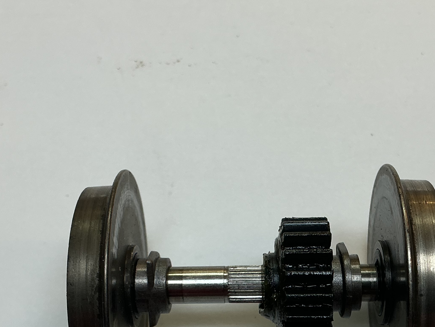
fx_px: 716
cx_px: 233
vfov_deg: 25.4
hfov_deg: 33.8
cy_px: 245
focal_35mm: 57
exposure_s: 1/120
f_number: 1.8
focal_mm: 3
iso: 25
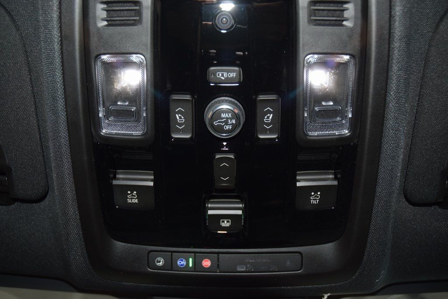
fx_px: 411
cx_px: 224
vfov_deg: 40.0
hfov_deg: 57.2
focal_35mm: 33
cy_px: 150
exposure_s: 1/80
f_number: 3.5
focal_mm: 22
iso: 720
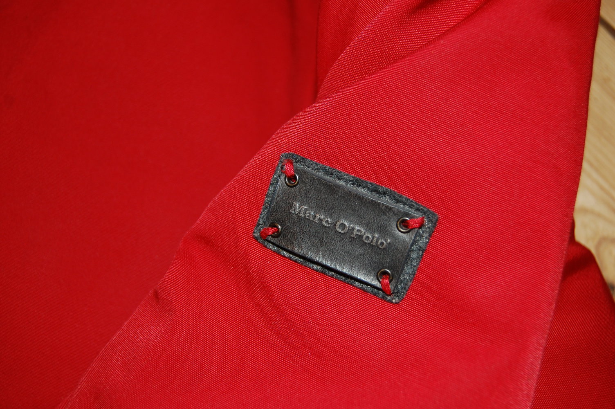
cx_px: 308
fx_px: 794
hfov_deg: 42.4
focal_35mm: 46
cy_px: 204
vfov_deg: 28.9
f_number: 4.5
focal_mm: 31
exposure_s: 1/60
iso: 400
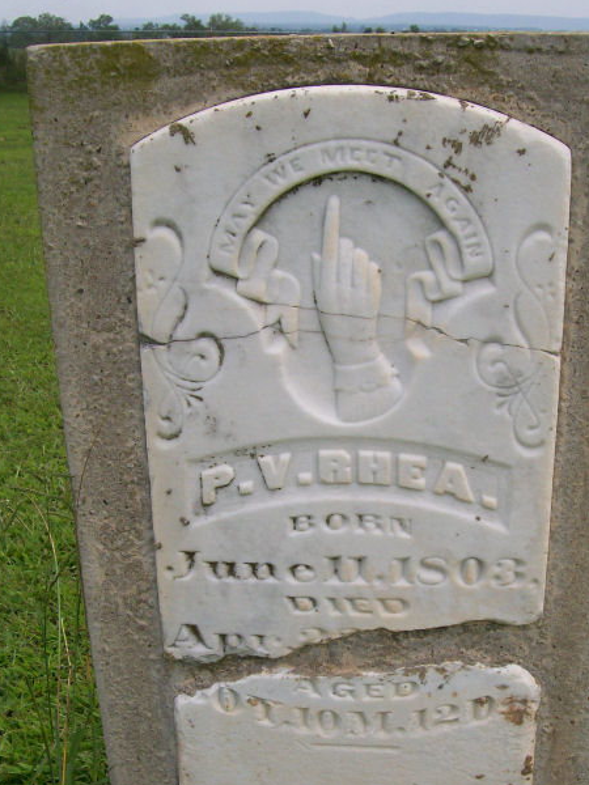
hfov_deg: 30.1
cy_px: 467
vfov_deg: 39.5
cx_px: 378
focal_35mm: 48
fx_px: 1089
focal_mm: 6
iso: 80
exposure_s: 1/706
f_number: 4.8
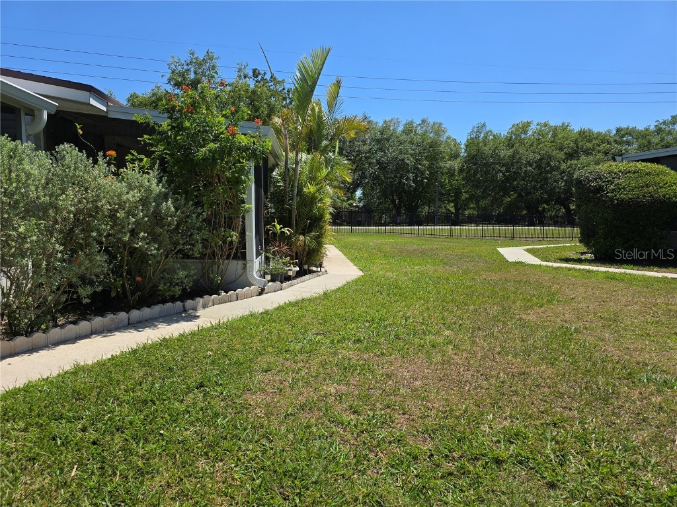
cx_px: 338
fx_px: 450
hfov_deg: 73.9
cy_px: 254
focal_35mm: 23
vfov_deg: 58.9
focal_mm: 6.3
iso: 12
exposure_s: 1/859
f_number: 1.7
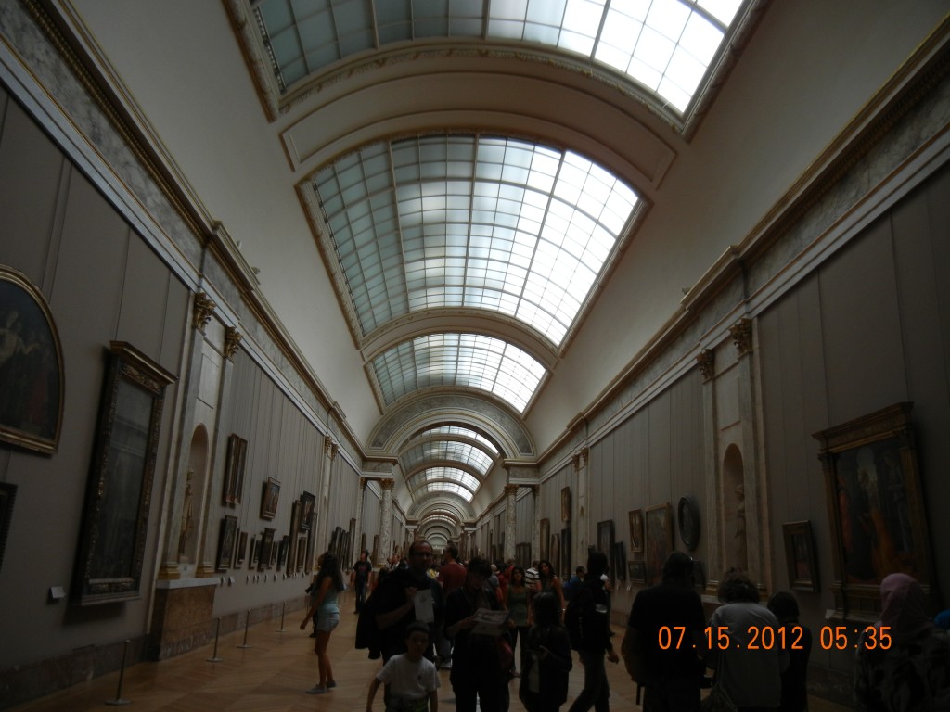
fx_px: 823
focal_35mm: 30
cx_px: 475
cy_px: 356
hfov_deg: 60.0
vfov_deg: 46.8
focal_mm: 5.4
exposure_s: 1/67.6
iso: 160
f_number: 3.5
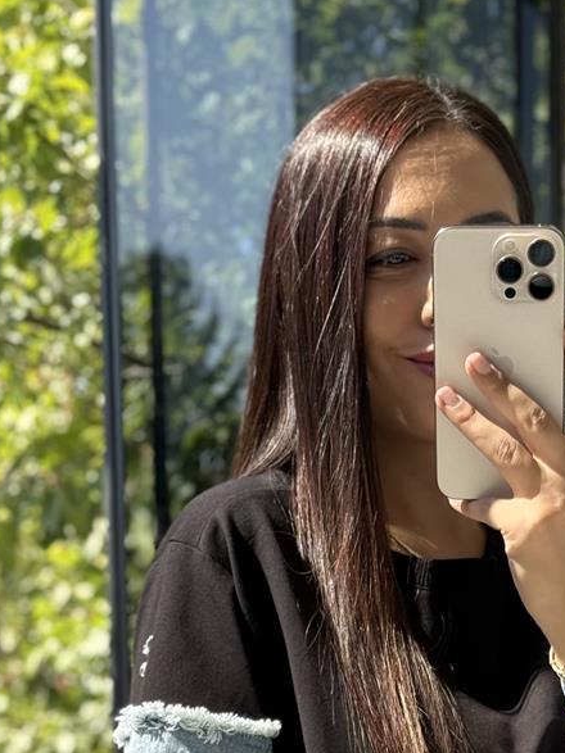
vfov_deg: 17.4
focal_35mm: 109
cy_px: 831
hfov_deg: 13.5
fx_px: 2373
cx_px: 464
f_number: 1.78
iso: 80
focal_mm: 6.76
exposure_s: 1/740
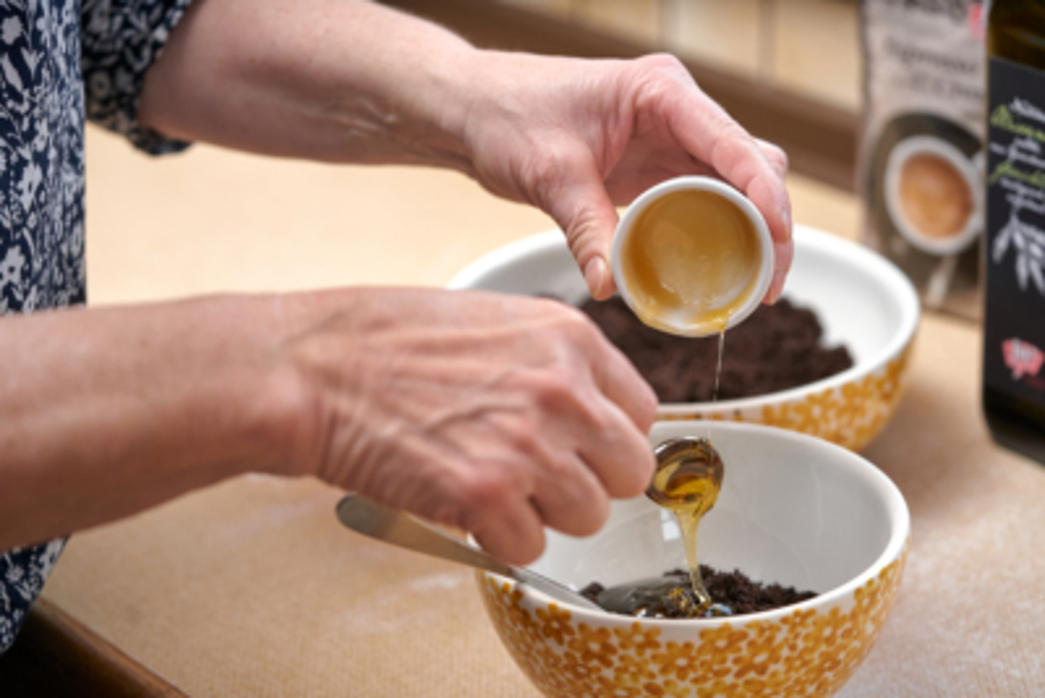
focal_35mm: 90
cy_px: 349
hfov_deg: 22.6
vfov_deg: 15.2
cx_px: 522
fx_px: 2613
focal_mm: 90
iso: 400
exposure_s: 1/200
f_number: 4
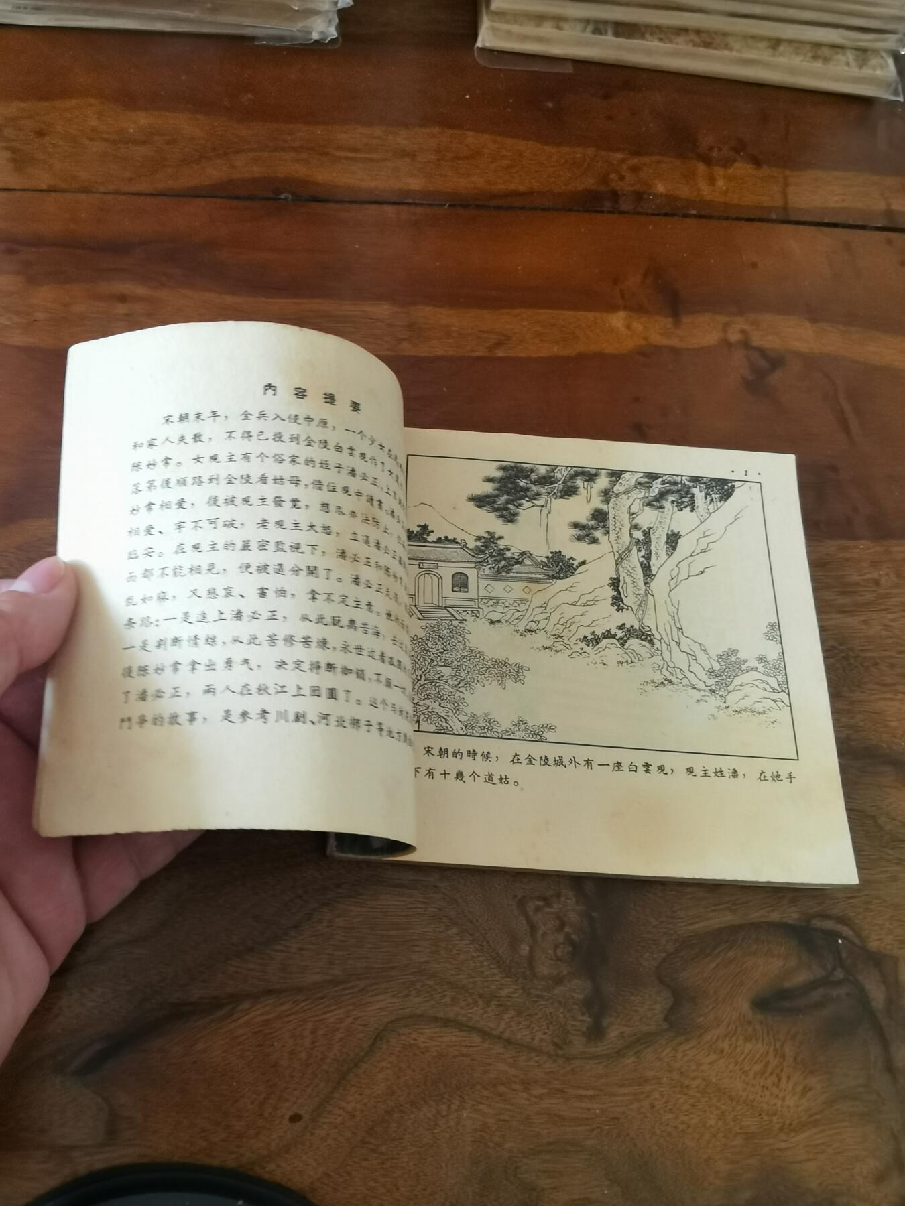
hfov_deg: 51.4
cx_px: 452
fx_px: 941
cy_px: 603
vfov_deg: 65.3
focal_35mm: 27
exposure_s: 1/33.3
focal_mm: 2.26
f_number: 2.2
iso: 160
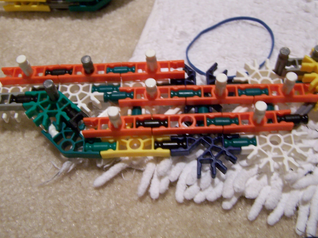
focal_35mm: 44
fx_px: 404
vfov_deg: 32.8
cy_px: 100
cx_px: 161
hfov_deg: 42.9
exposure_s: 1/15
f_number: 2.8
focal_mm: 6.3
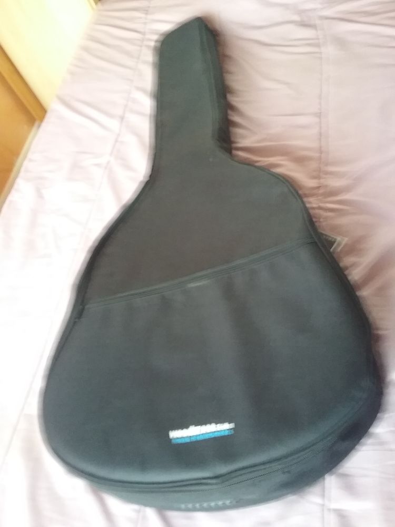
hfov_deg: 45.4
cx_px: 198
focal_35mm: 31
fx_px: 472
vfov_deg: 58.4
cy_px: 264
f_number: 2.2
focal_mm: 3.3
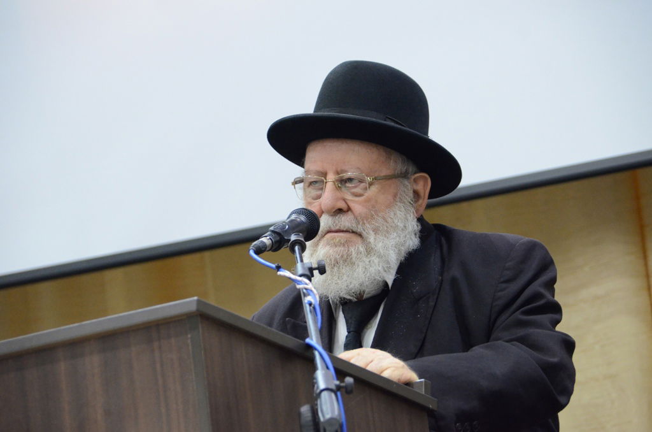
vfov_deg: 7.3
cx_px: 326
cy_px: 216
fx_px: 3388
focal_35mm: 188
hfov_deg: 11.0
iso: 3200
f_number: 5.6
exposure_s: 1/80
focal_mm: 125
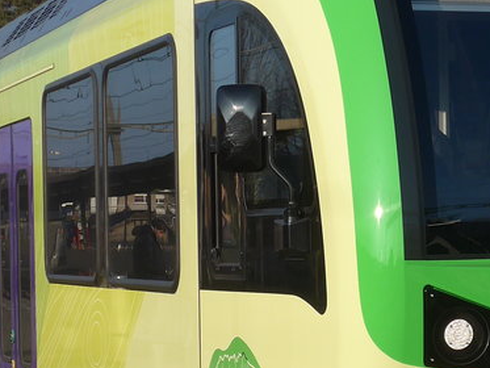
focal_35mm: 148
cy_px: 242
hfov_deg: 13.2
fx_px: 2096
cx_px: 426
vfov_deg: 10.0
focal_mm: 9.5
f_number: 3
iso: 80
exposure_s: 1/1000
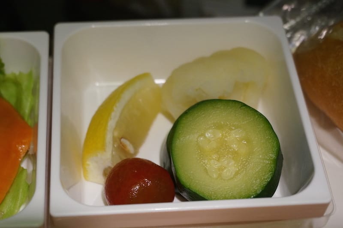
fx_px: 600
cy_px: 114
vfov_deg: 21.5
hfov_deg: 31.9
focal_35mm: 63
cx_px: 172
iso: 1250
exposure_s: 1/80
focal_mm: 42
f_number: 5.6
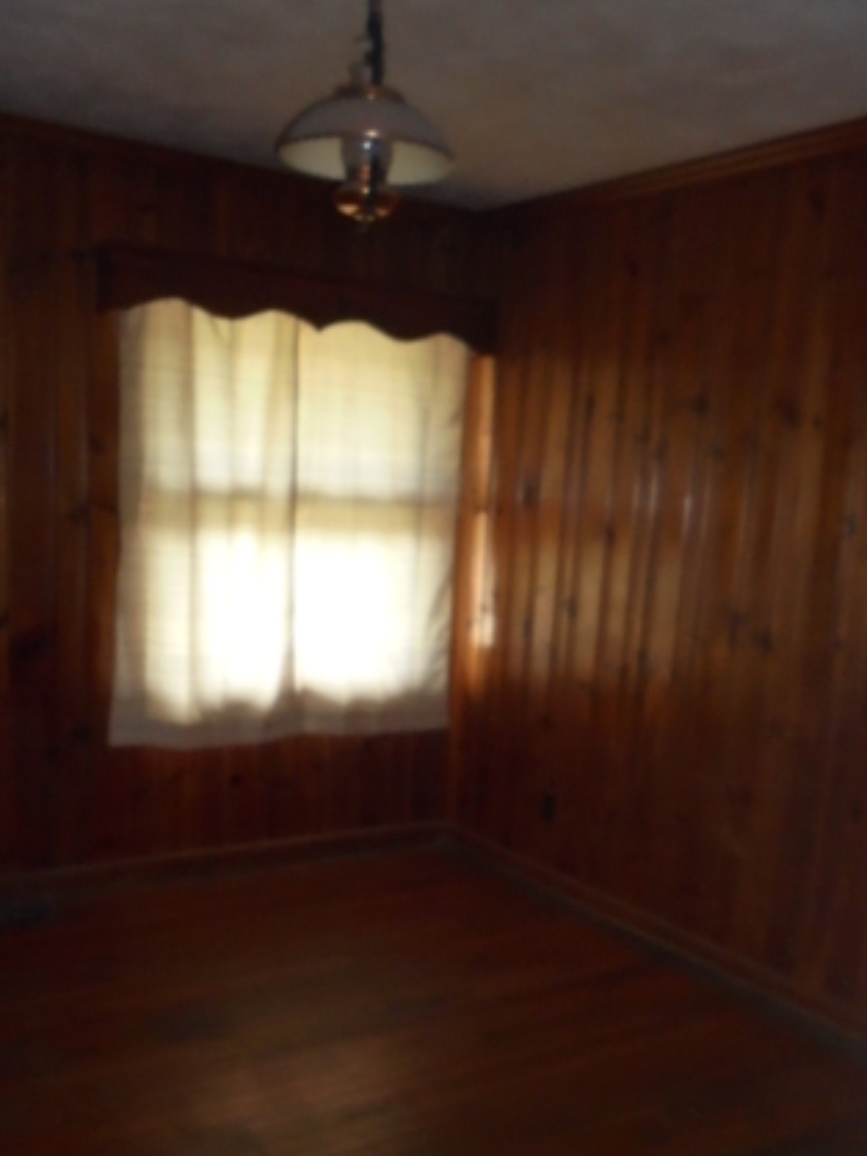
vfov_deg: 50.7
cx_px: 471
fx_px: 1203
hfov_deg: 39.6
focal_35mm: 36
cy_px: 737
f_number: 3.5
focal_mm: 4.6
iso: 400
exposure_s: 1/30
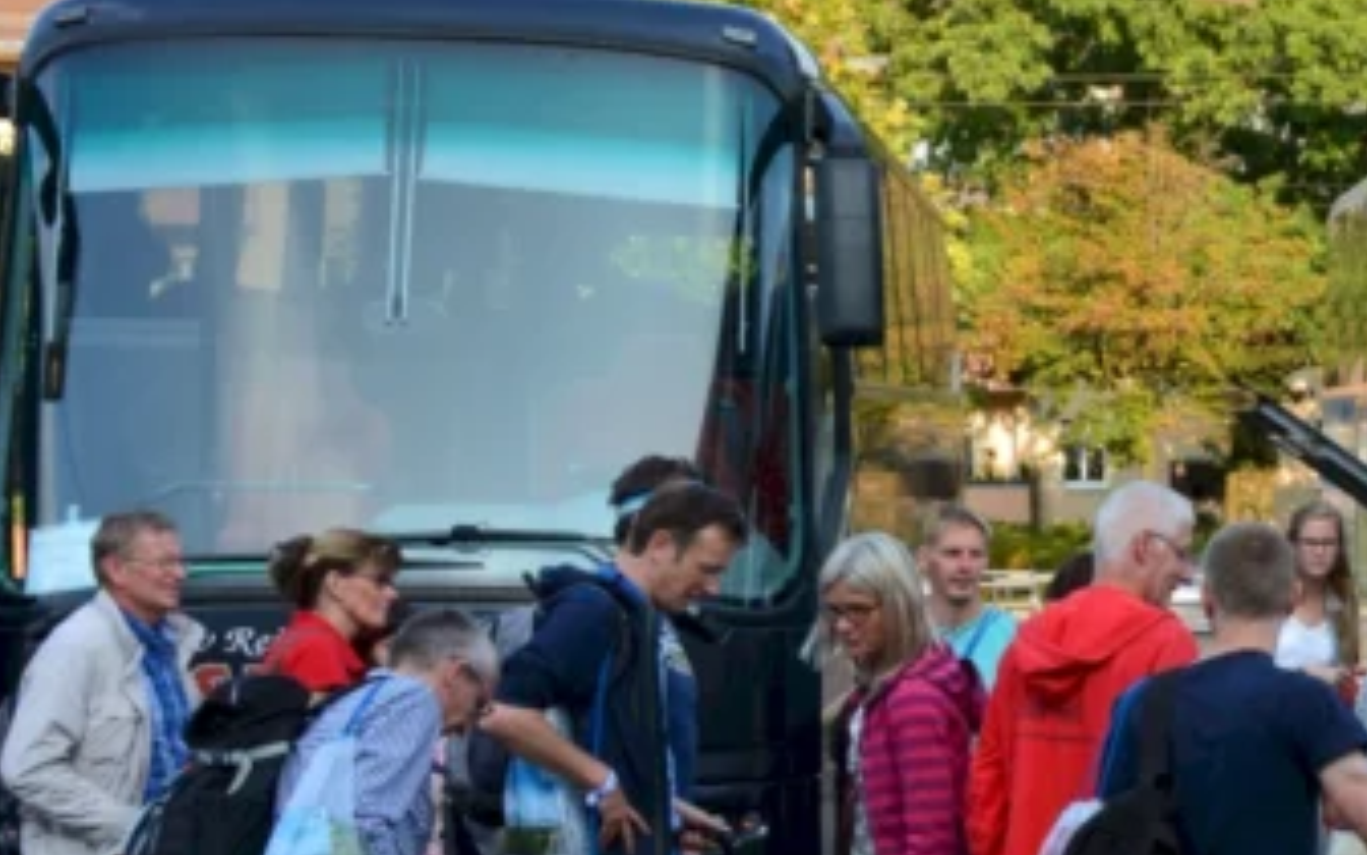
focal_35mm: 117
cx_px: 2022
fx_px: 4342
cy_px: 633
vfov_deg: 11.2
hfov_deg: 16.4
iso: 400
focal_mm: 25
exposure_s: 1/200
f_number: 10
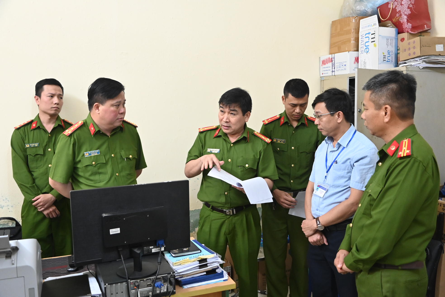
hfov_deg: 60.3
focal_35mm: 31
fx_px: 383
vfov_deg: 42.3
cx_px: 222
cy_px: 148
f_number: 3.8
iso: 2800
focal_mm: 21
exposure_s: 1/125
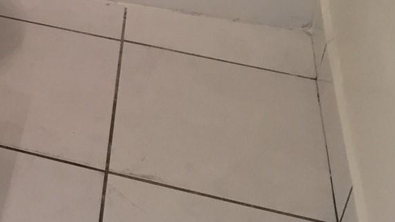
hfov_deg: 21.7
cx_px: -125
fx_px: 922
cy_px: -125
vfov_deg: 12.9
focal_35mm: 88
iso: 64
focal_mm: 4.15
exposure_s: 1/30
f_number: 2.2
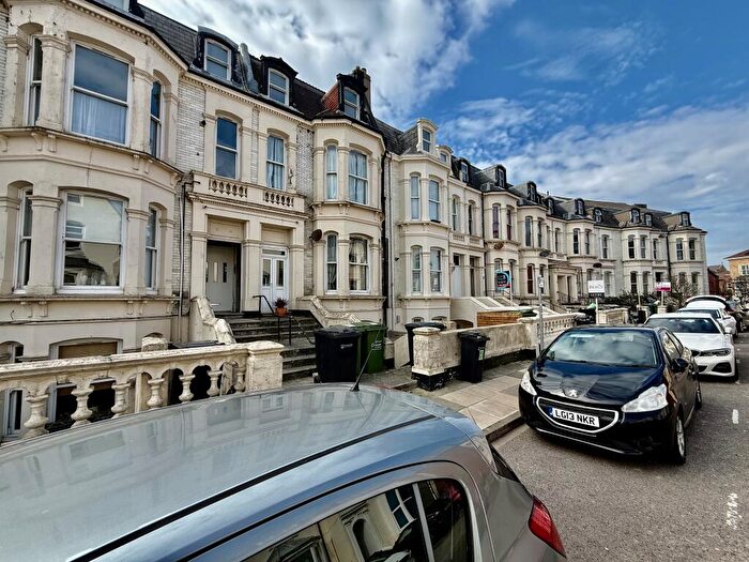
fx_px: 303
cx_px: 374
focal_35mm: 14
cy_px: 281
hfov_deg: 102.1
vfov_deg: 85.7
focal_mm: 2.22
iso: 50
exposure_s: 1/955
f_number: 2.2
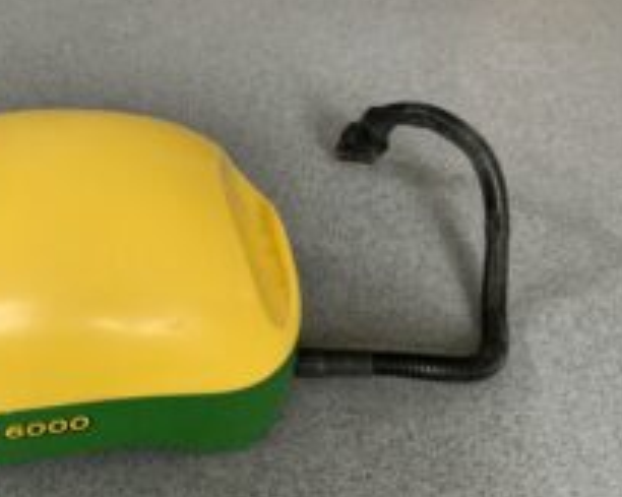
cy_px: 241
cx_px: 165
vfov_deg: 30.2
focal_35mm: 50
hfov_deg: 36.6
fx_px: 920
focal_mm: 3
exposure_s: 1/60
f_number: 1.8
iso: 160
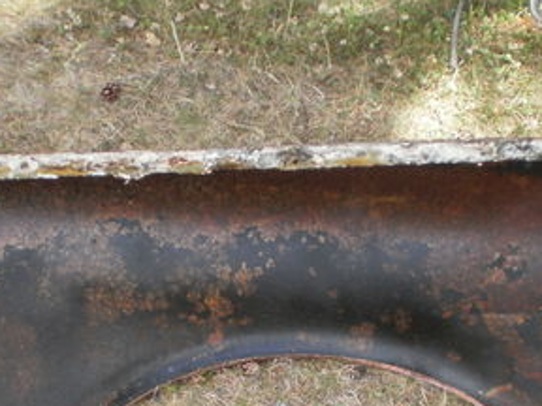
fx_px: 1253
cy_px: 357
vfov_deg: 18.2
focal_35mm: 80
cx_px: 216
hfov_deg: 24.4
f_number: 3.1
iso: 100
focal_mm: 6.3
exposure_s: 1/125
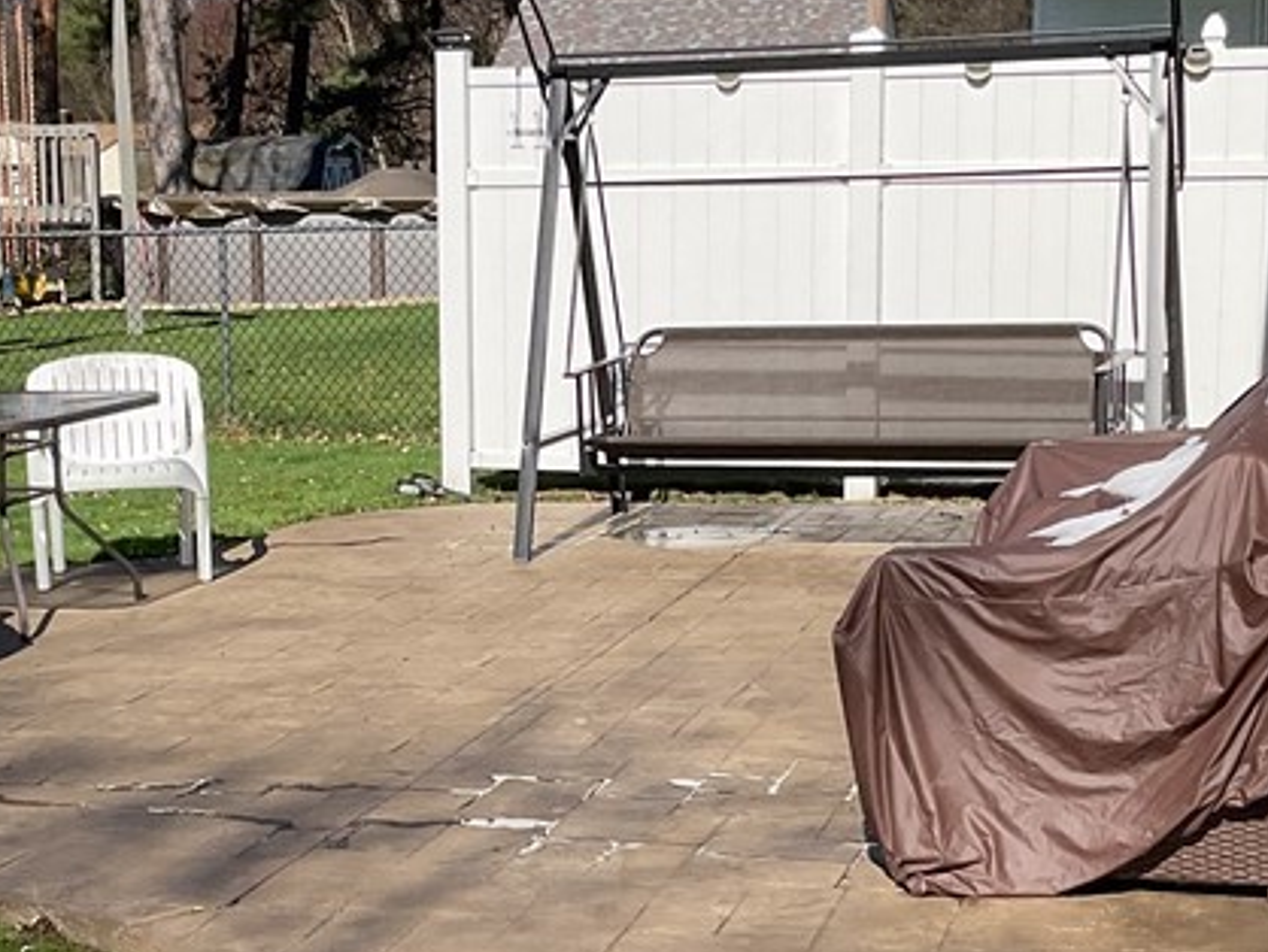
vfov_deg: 20.7
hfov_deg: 27.4
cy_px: 585
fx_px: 2602
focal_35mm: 71
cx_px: 555
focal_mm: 3
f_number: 1.8
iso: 16
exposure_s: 1/2538
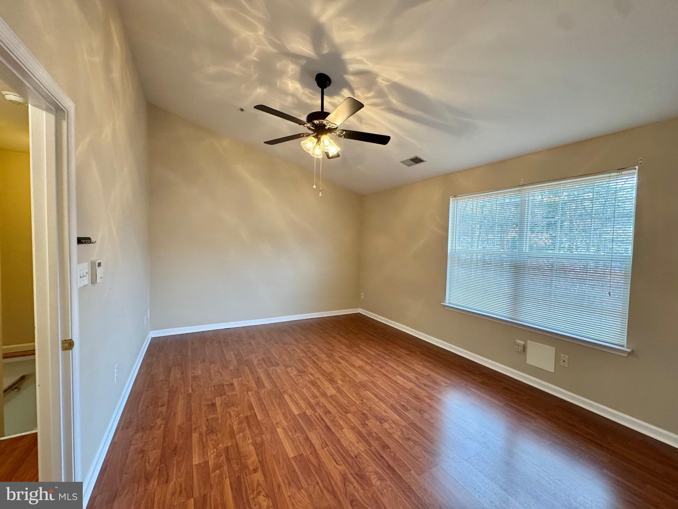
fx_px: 274
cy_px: 254
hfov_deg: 102.1
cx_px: 339
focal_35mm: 14
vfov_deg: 85.7
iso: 250
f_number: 2.2
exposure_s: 1/60
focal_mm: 2.22
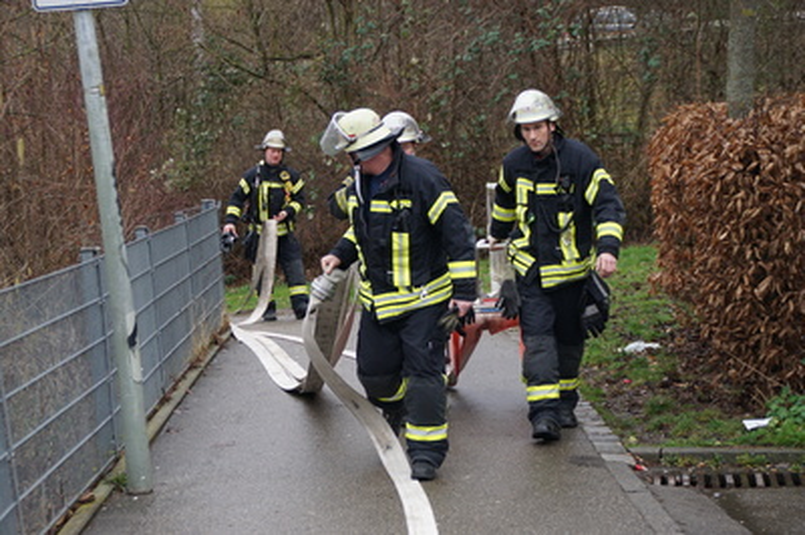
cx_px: 402
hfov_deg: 19.5
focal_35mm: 105
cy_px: 268
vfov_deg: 13.0
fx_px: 2346
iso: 320
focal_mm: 70
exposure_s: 1/160
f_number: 5
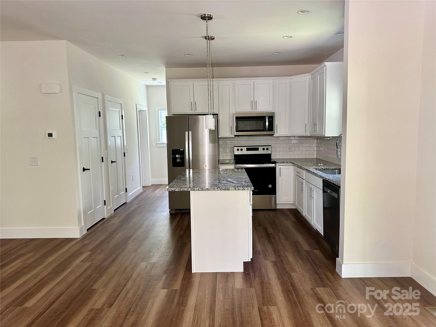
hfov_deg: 71.6
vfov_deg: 56.8
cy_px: 164
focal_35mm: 24
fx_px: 302
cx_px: 218
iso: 250
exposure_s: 1/99
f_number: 1.78
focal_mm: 6.86
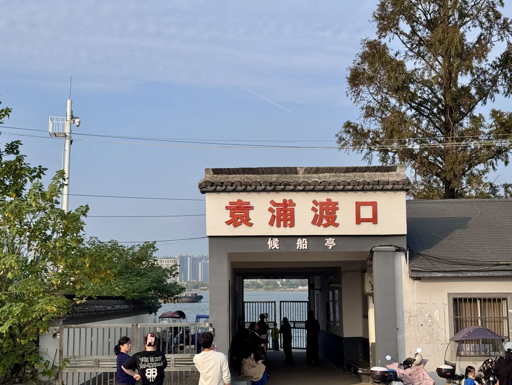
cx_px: 255
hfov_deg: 38.2
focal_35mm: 50
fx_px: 740
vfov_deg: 29.1
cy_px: 199
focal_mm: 6.76
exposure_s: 1/3096
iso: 64
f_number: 1.78
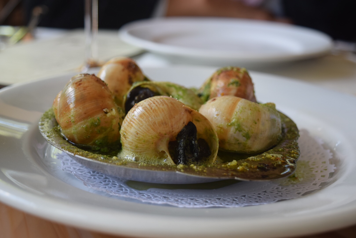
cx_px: 178
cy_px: 119
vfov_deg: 23.8
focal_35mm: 57
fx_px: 564
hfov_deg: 35.1
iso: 400
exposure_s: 1/100
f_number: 5
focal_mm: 38
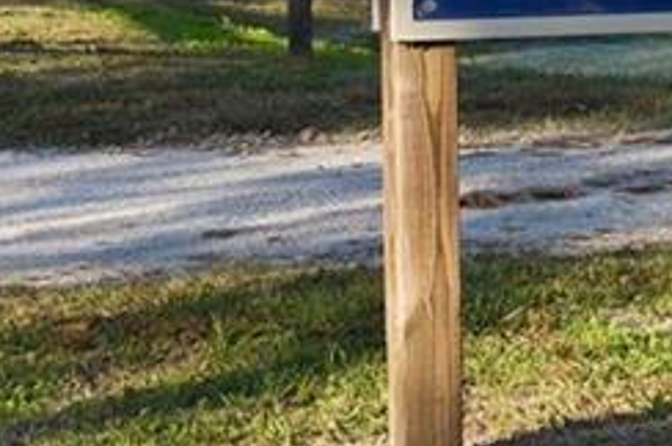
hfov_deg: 10.5
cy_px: -242
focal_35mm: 195
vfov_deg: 6.9
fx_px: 3637
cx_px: 697
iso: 640
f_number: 11
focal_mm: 31
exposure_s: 1/500
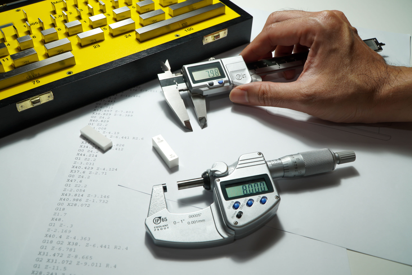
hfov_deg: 55.1
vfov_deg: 38.4
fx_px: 395
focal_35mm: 34
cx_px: 206
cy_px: 138
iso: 100
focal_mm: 23
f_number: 9
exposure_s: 1/5
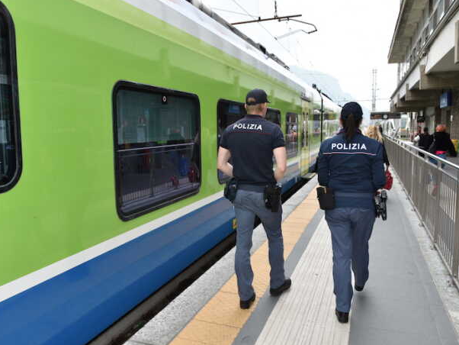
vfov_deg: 46.8
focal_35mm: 30
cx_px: 195
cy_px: 176
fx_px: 398
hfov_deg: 59.7
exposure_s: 1/250
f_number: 5.6
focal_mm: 18
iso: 100
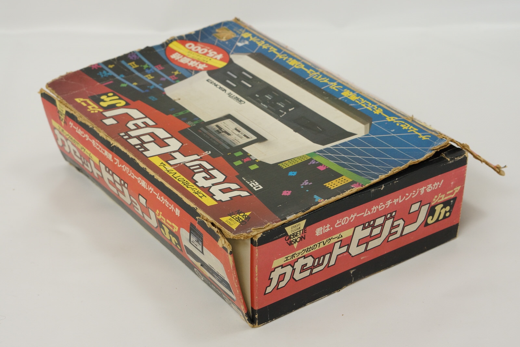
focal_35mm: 75
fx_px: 1083
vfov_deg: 18.2
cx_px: 260
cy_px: 174
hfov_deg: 27.0
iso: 800
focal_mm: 50
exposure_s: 1/60
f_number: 7.1
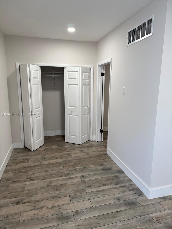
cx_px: 86
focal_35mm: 24
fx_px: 159
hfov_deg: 56.8
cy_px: 114
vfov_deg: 71.6
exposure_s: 1/120
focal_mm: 6.76
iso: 160
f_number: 1.78
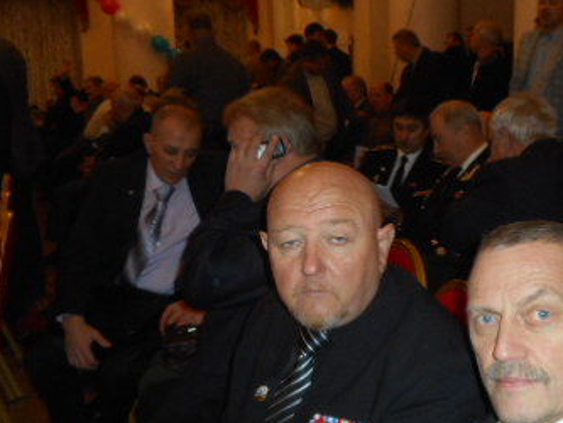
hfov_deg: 38.9
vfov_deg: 30.3
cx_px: 401
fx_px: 781
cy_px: 227
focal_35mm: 48
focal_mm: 4.5
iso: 200
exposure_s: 1/25
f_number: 3.7
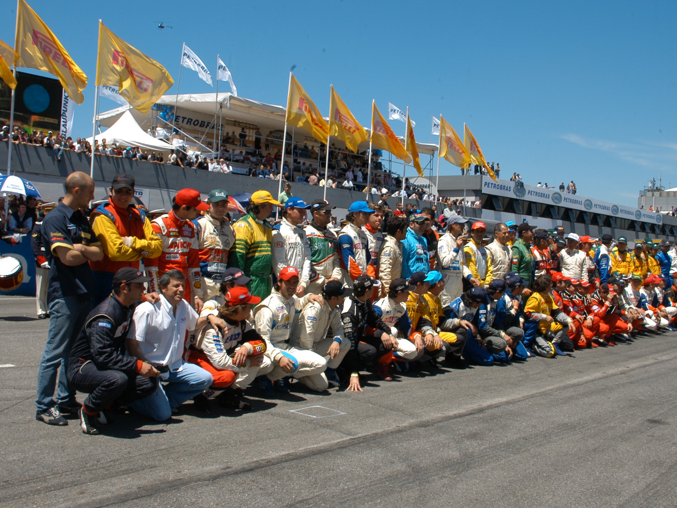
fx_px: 724
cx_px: 356
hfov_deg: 50.1
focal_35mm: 37
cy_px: 224
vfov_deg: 38.6
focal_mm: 20
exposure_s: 1/180
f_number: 13
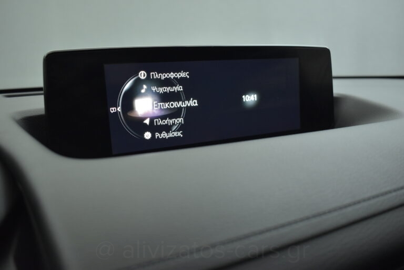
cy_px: 135
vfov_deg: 41.8
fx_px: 354
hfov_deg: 59.5
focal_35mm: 32
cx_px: 202
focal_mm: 21
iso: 1600
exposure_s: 1/100
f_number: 3.8
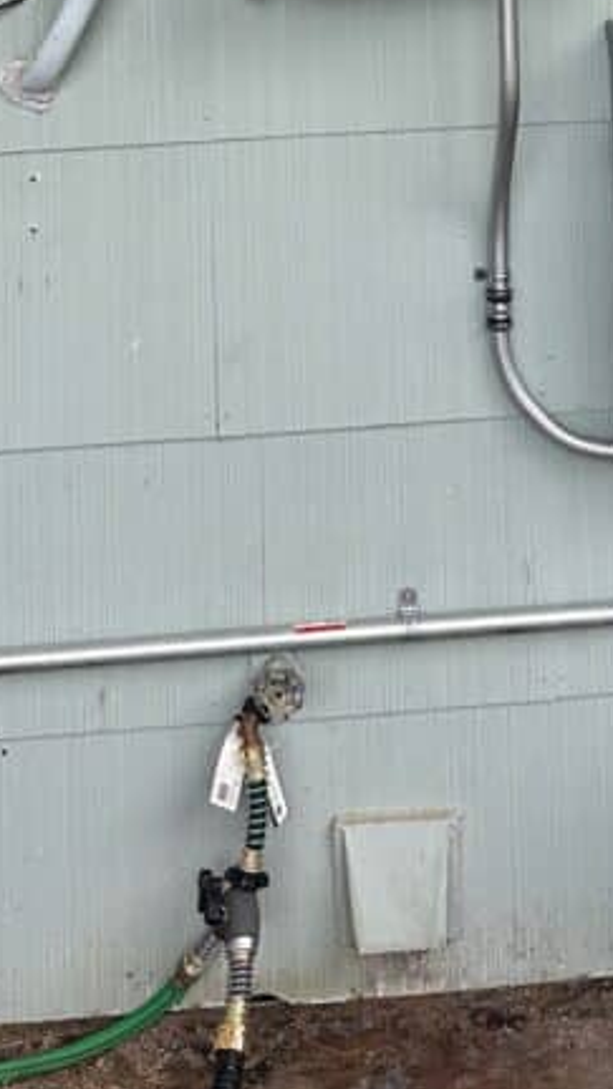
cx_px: 426
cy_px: -81
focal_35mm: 62
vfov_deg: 30.6
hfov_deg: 19.3
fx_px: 1792
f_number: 1.78
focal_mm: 6.86
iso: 100
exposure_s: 1/120
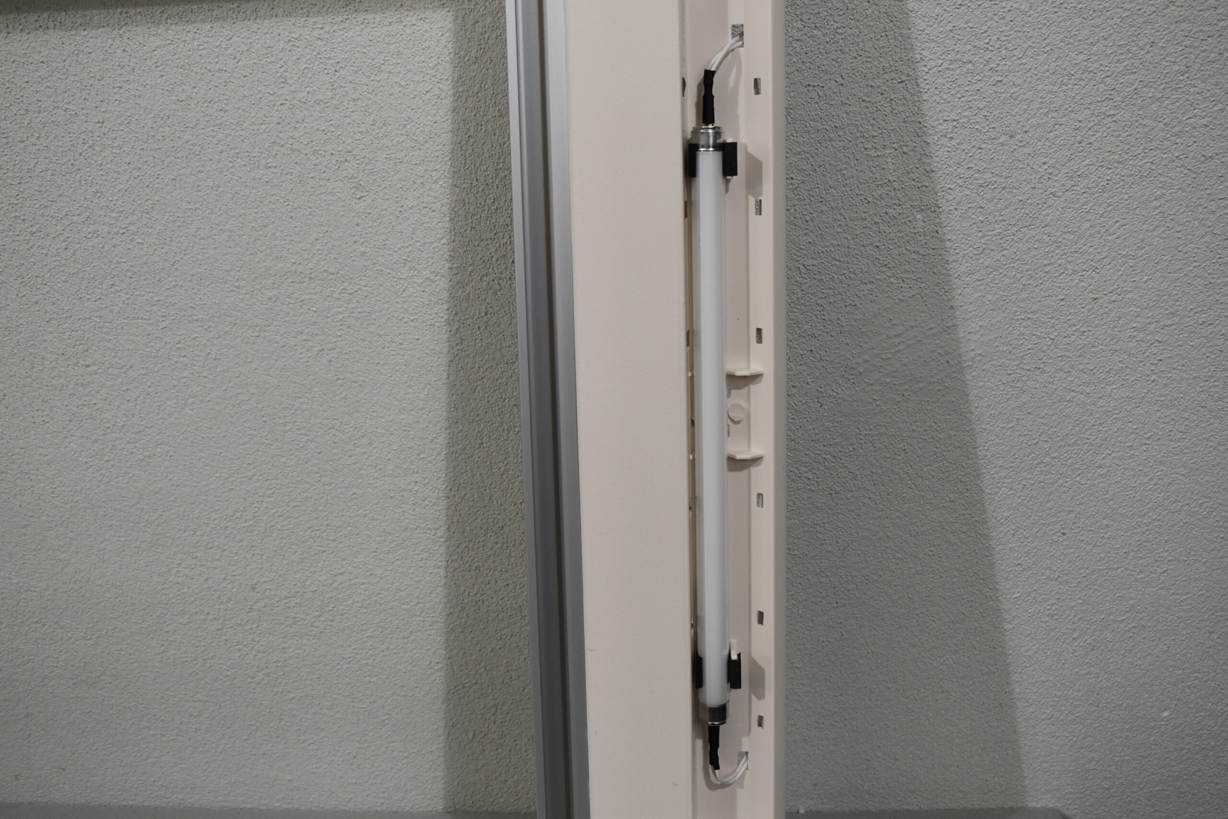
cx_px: 614
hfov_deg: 51.3
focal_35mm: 38
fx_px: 1279
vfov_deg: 35.5
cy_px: 410
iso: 250
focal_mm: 25
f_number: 5.6
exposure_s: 1/125
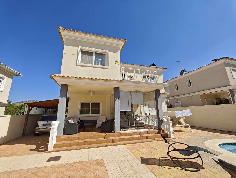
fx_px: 96
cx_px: 118
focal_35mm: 14
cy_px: 89
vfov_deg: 85.8
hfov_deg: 102.0
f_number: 2.2
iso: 50
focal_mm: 2.16
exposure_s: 1/679
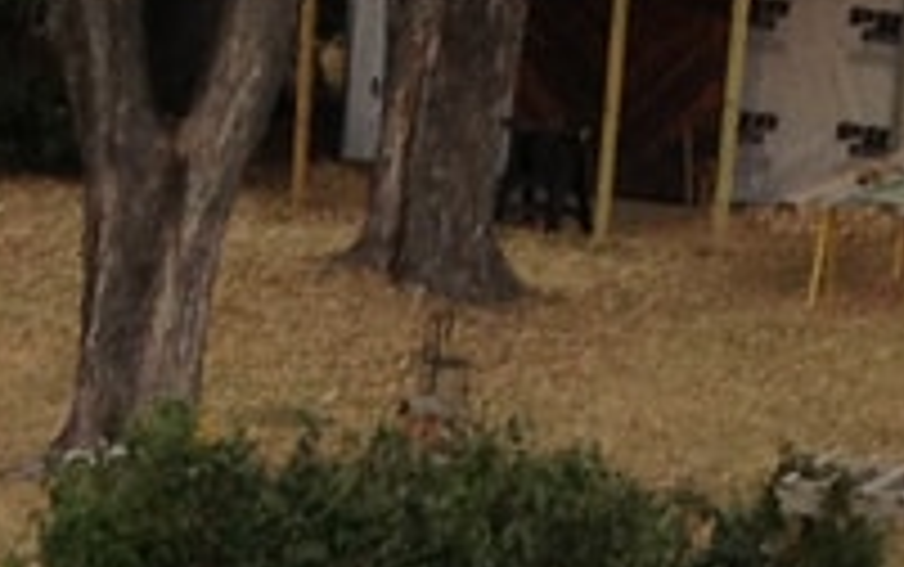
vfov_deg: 5.0
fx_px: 6066
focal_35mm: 246
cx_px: 416
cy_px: 1894
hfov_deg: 8.5
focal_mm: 4.28
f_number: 2.4
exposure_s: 1/368
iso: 50
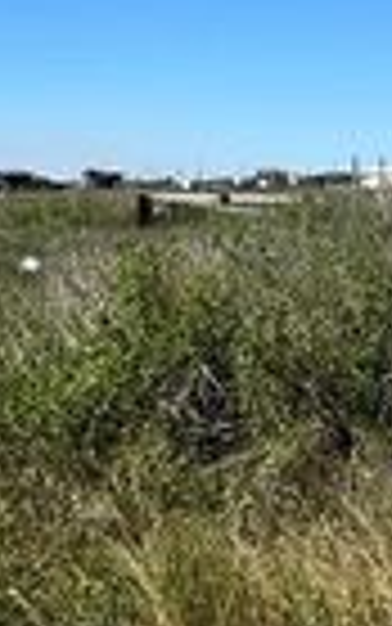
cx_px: 667
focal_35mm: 71
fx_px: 1212
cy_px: 263
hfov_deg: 16.0
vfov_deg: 28.9
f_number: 2.2
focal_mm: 2.22
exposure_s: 1/2342
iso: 40
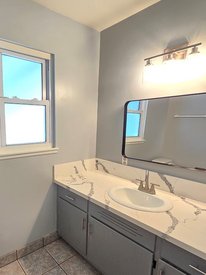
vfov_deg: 81.5
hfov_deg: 64.1
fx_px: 159
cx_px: 67
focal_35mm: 20
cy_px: 151
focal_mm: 2.2
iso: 320
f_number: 2.2
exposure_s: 1/60
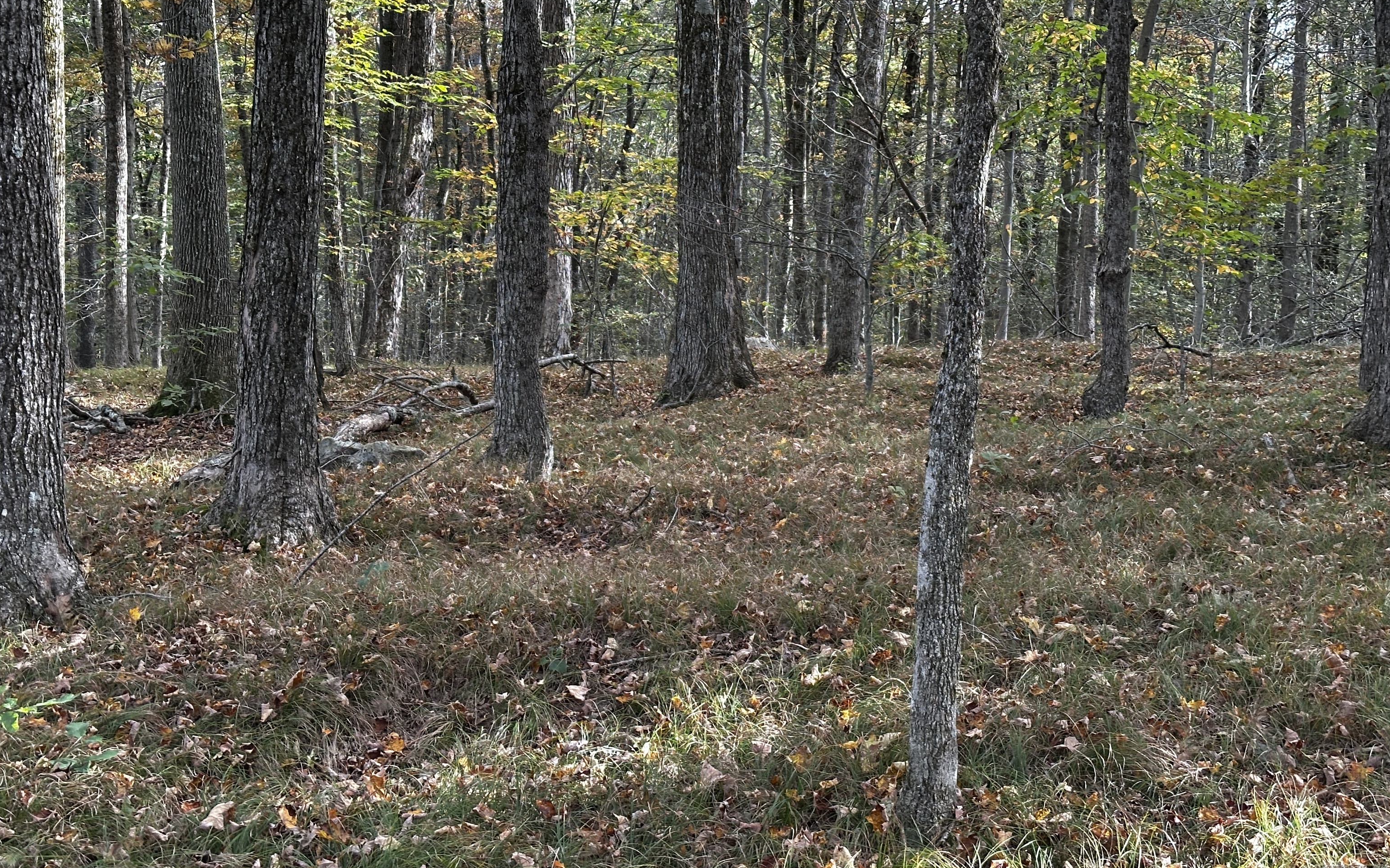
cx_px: 694
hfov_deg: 39.6
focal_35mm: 51
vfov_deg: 25.3
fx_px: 1932
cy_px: 350
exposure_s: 1/172
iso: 80
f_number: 1.78
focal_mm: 6.86
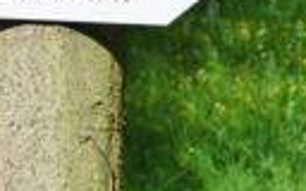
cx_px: 249
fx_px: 2001
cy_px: -24
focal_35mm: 240
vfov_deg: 5.5
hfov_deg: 8.7
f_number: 7.1
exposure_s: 1/200
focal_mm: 48
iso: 100
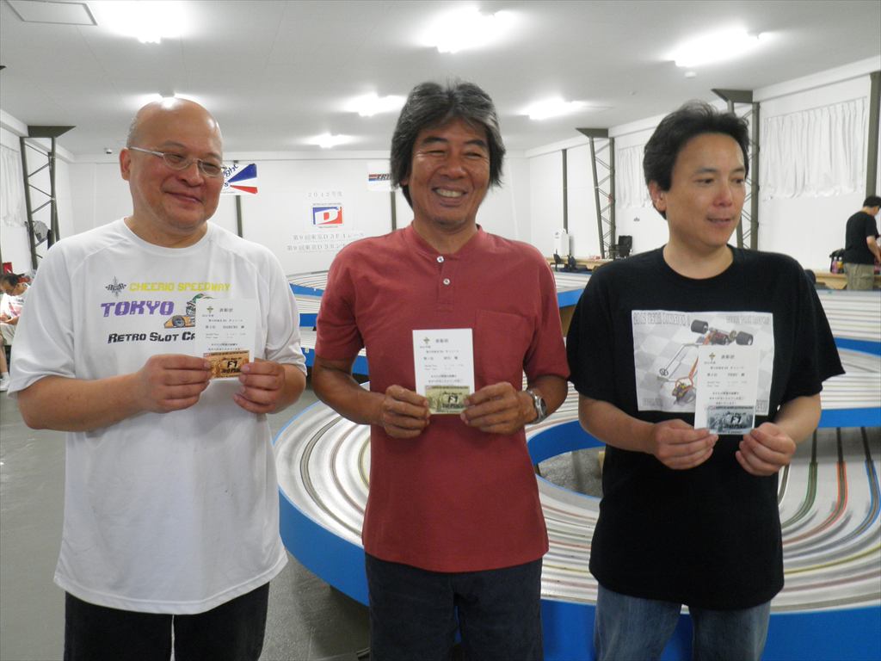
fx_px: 713
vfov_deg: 49.7
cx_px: 440
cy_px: 330
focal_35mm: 28
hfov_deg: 63.4
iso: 200
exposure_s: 1/15
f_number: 3.2
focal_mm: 5
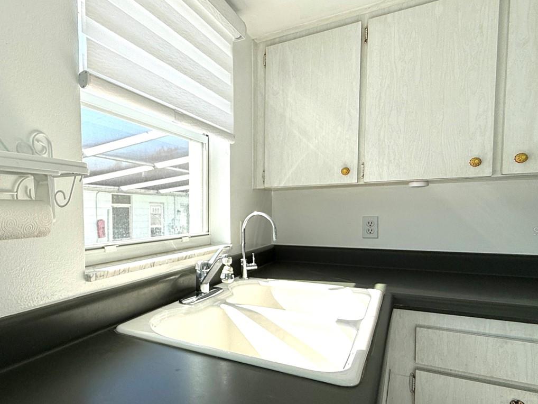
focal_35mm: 22
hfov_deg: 73.0
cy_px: 231
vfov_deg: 60.8
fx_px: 342
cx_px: 161
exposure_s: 1/468
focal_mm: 2.22
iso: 50
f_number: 2.2
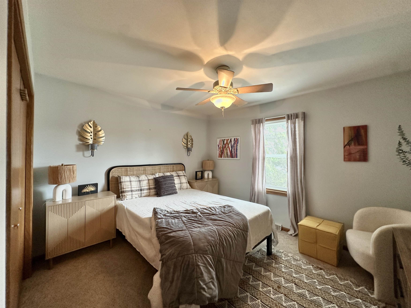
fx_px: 166
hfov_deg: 102.1
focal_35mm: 14
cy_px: 154
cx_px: 206
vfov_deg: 85.7
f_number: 2.2
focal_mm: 2.22
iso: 200
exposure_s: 1/60
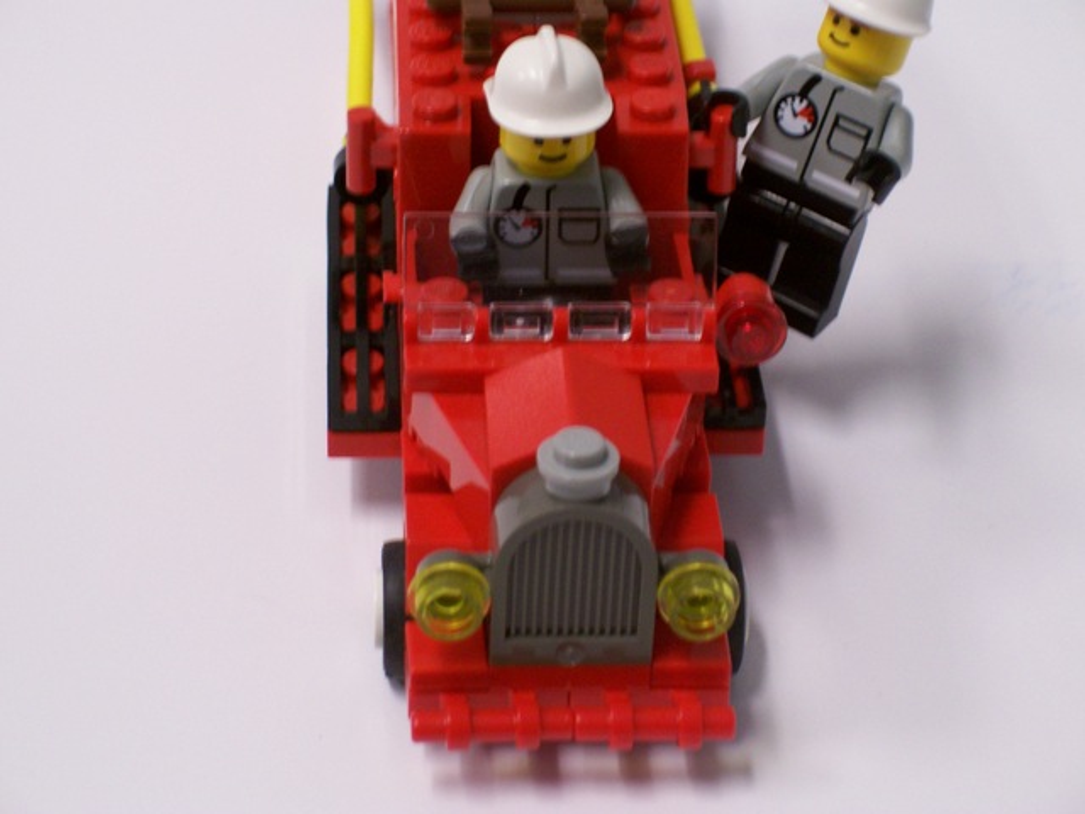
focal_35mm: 102
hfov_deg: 19.3
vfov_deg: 14.5
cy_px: 407
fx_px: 3197
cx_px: 542
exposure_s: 1/10.7
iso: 160
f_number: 4.6
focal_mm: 16.8
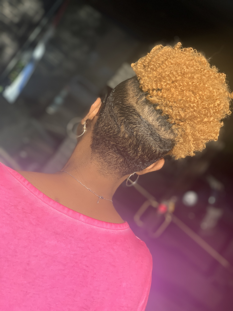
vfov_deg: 36.8
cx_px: 116
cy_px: 156
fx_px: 467
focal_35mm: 52
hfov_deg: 28.0
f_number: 2.4
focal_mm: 6
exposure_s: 1/657
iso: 16
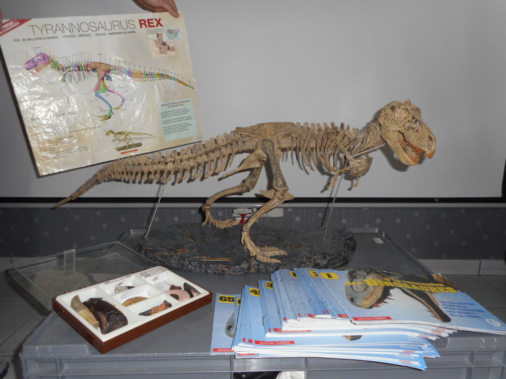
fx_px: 365
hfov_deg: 69.4
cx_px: 253
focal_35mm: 25
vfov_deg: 54.9
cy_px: 190
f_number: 3.7
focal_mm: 4.5
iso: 200
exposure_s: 1/25
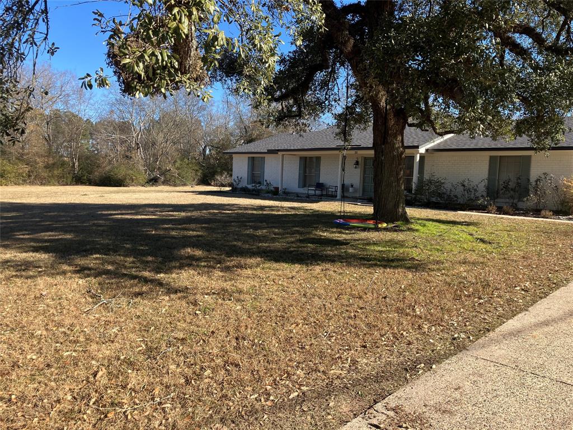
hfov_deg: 63.4
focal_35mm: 28
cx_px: 286
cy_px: 215
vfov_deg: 49.7
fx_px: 463
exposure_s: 1/838
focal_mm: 3.99
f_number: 1.8
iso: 32
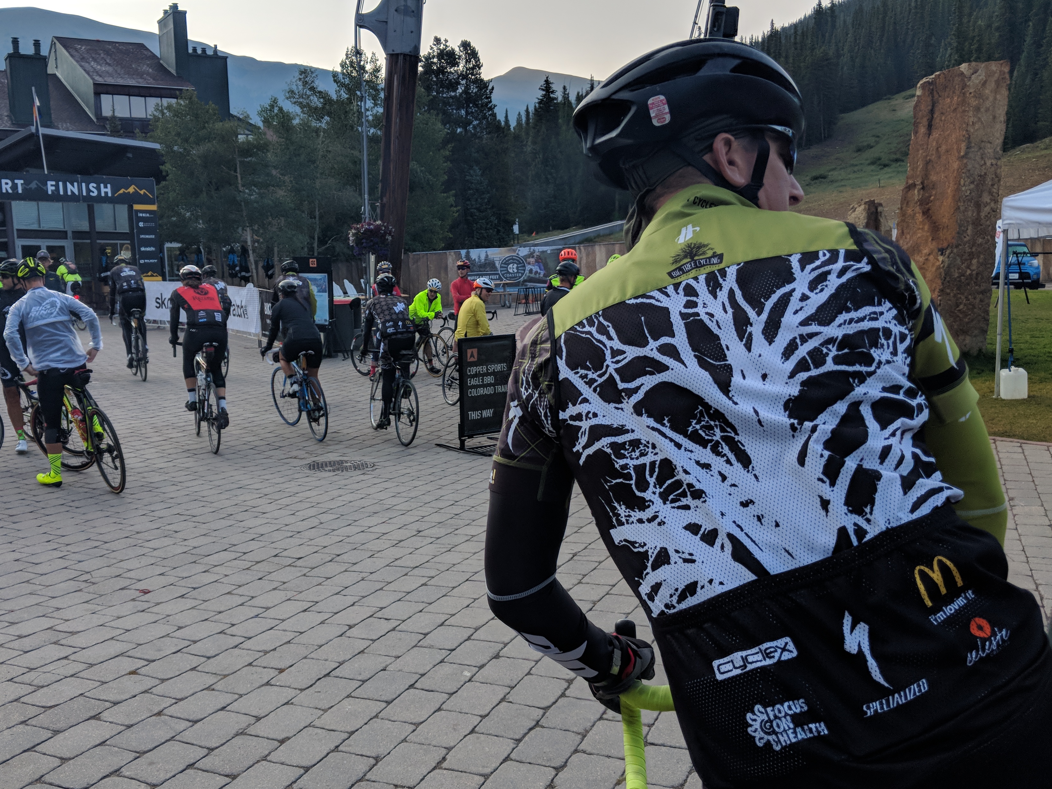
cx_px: 421
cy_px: 439
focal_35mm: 33
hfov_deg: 55.0
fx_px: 1003
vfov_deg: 42.9
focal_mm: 4.44
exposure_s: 1/1232
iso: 52
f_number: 1.8
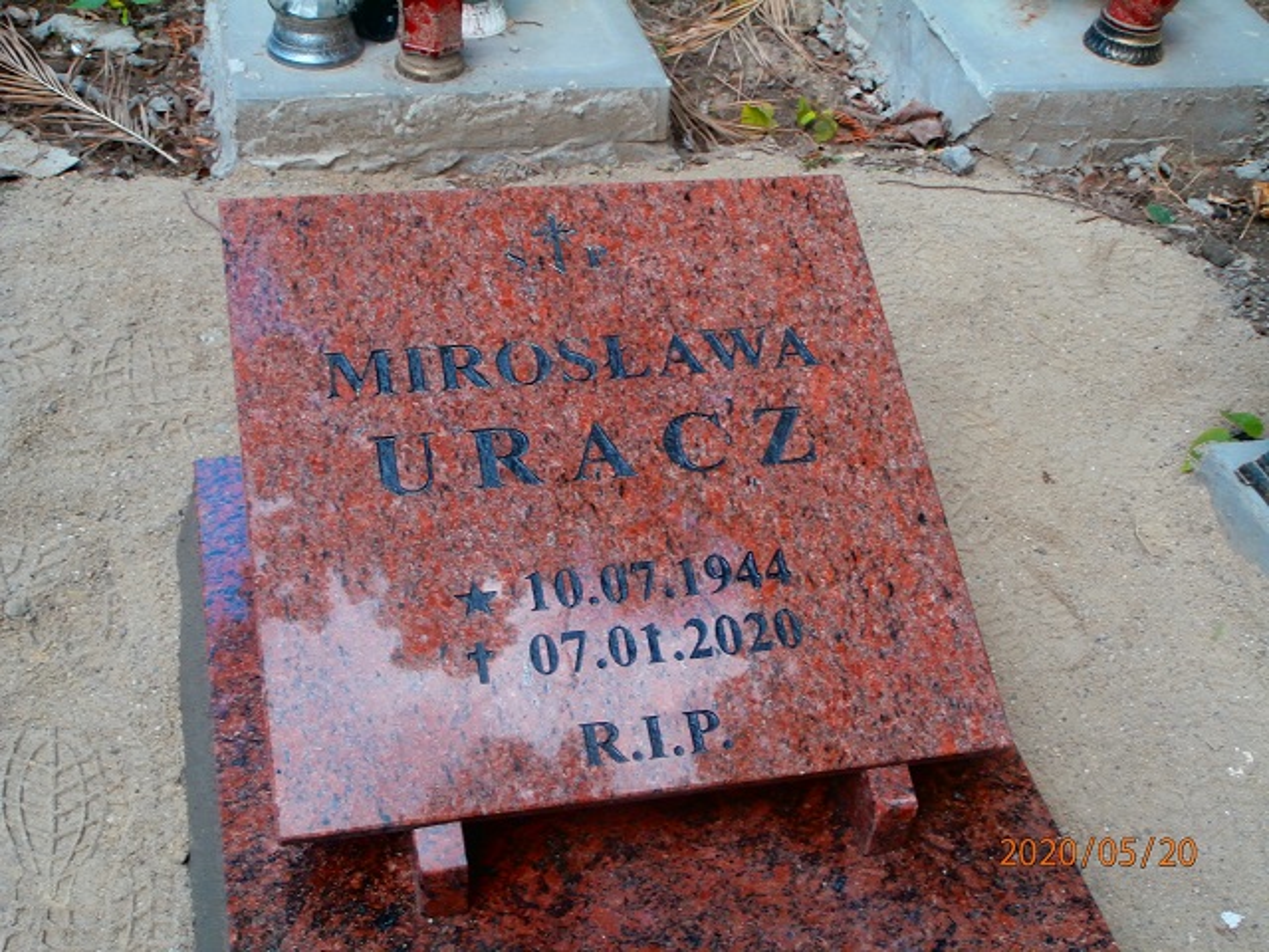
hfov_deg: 40.4
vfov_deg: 30.9
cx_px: 634
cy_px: 476
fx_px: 1723
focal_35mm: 47
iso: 100
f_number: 4.2
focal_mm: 8.29
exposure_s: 1/125
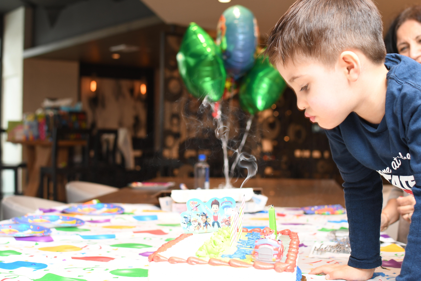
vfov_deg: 26.0
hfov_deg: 38.2
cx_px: 210
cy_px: 140
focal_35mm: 52
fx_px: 608
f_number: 4
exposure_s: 1/60
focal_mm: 35
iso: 320
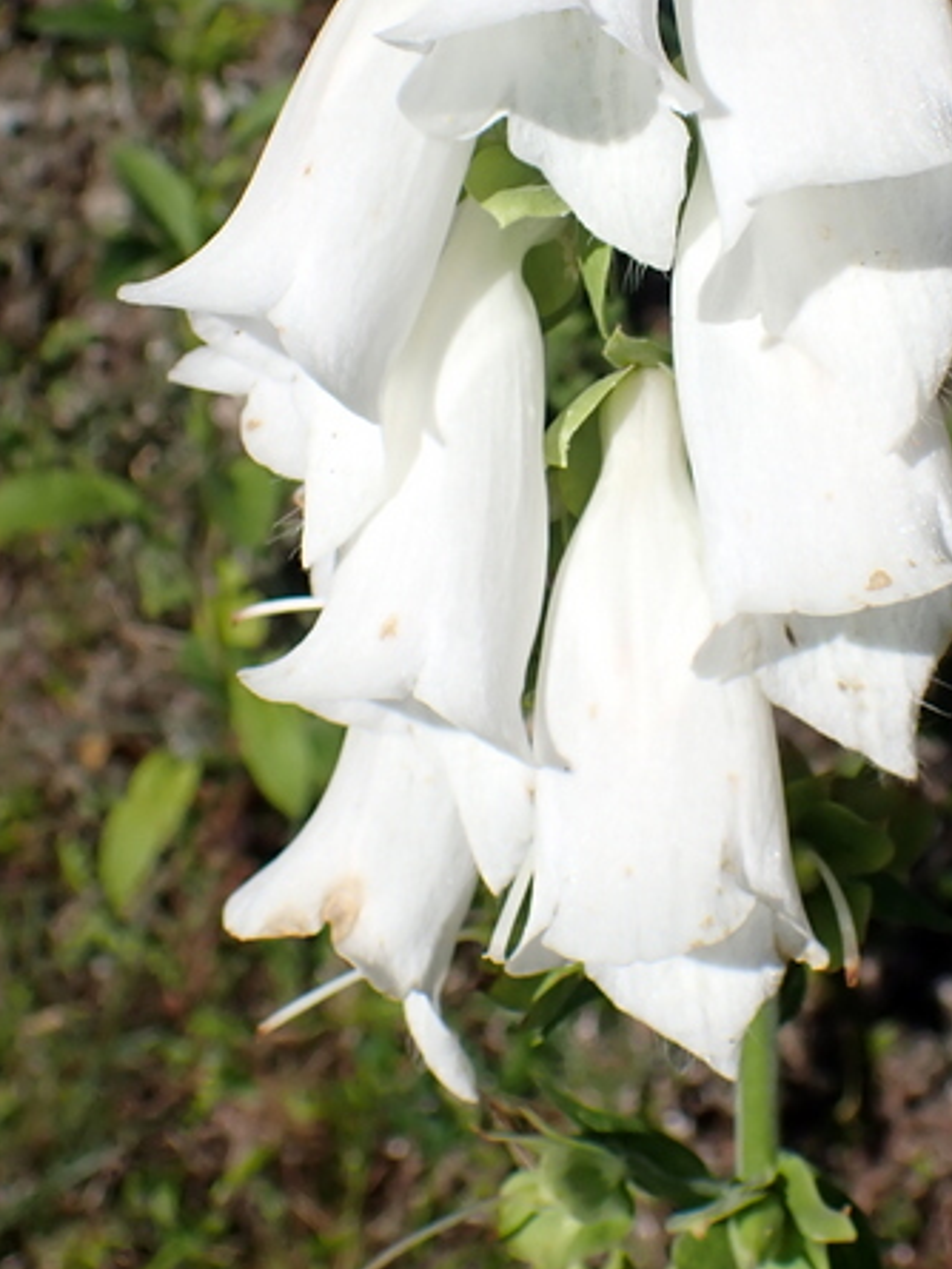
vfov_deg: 28.9
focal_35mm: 66
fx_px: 2419
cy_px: 297
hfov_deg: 22.2
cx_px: 651
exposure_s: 1/200
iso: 100
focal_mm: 5.4
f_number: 9
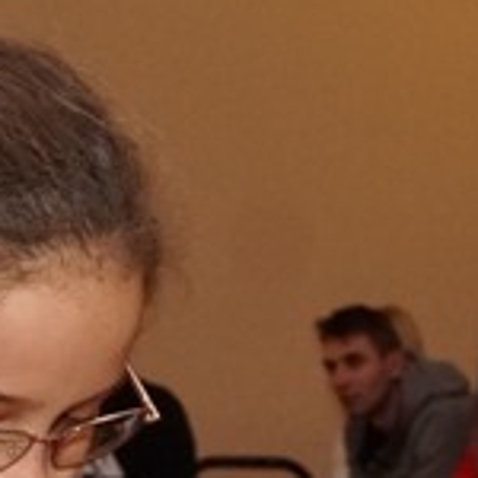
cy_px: 974
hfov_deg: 7.7
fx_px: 3531
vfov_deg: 7.4
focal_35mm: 226
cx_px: 491
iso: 1600
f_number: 5.6
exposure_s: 1/60
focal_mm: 26
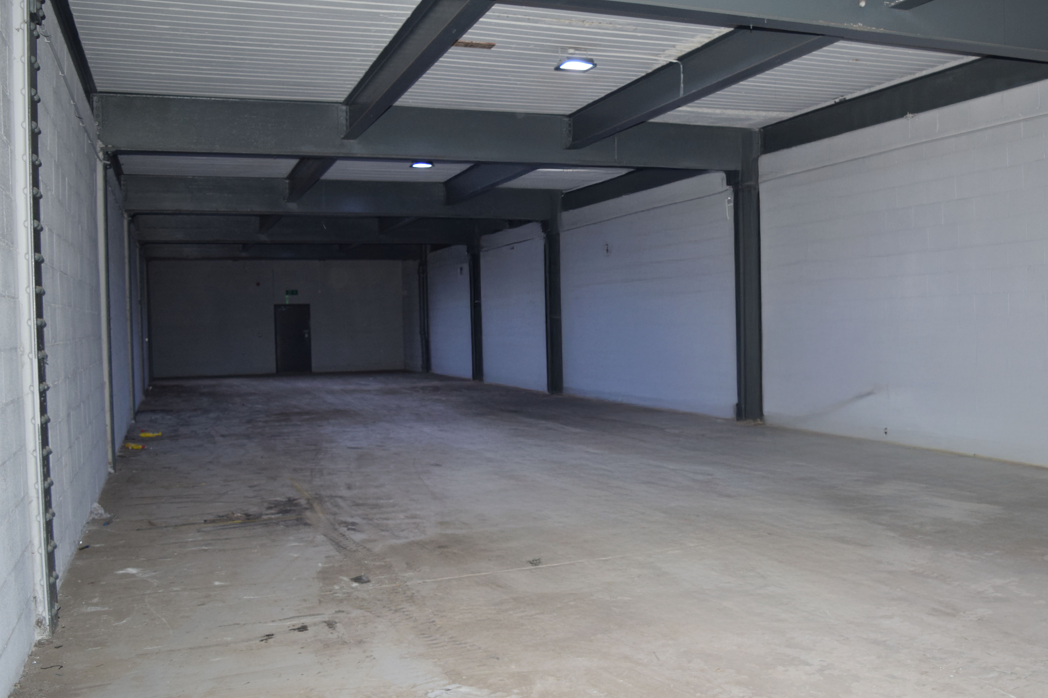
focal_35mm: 35
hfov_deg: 53.9
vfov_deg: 37.9
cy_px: 356
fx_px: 1019
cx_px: 642
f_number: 5
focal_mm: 18
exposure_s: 1/800
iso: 200
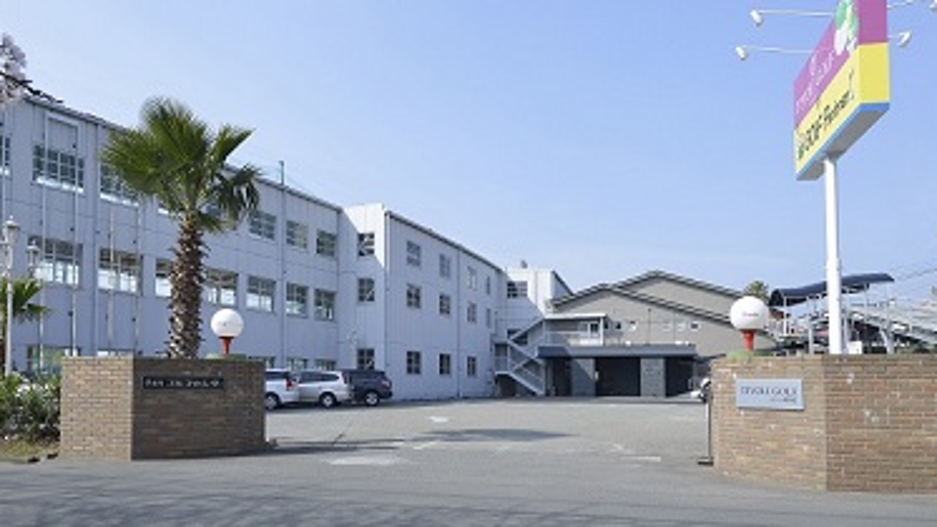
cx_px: 487
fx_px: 596
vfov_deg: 46.6
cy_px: 156
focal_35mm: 24
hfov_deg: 76.3
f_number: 8
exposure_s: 1/160
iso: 100
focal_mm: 19
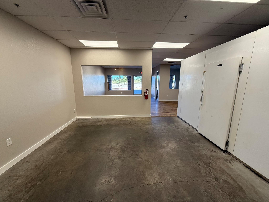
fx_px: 109
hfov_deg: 102.1
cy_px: 101
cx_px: 134
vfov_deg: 85.7
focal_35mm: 14
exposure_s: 1/120
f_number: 2.2
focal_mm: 2.22
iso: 125
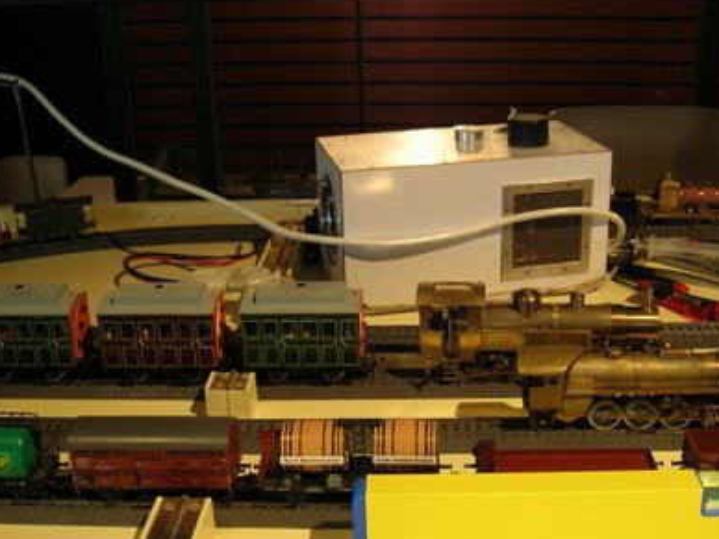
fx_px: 976
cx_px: 434
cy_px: 320
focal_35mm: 47
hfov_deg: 40.2
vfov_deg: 30.8
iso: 100
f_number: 3
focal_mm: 6.4
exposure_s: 1/9.2
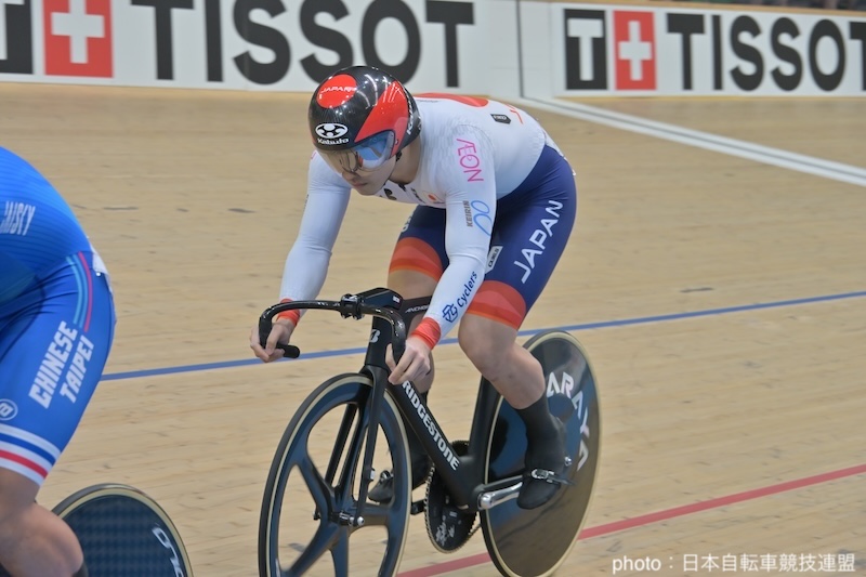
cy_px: 288
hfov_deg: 19.5
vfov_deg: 13.0
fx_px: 2525
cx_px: 433
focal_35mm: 105
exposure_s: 1/500
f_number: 8
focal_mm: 105
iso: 1600
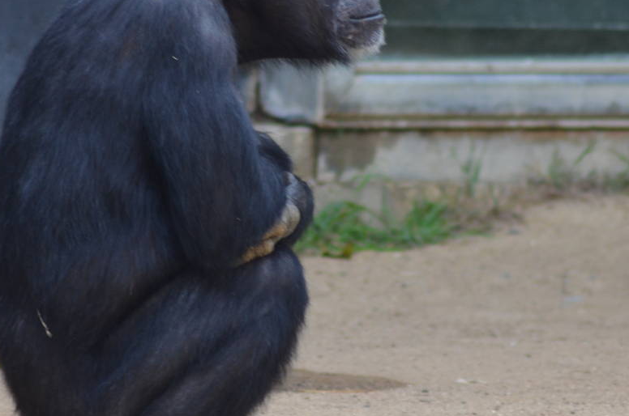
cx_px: 253
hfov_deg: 2.2
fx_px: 16181
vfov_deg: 1.5
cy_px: 174
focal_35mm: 928
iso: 450
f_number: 5.6
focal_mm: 300
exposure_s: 1/60
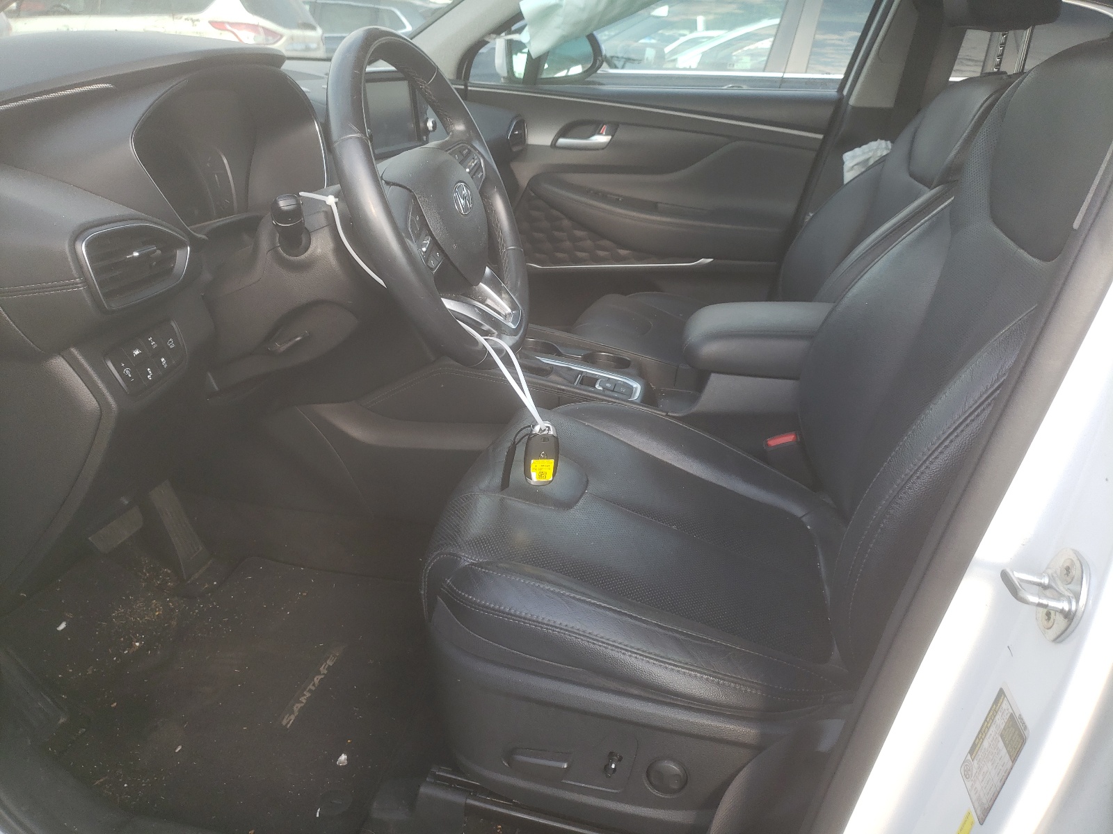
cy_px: 417
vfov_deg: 53.1
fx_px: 836
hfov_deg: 67.3
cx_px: 556
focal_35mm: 26
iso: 50
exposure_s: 1/250
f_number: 1.5
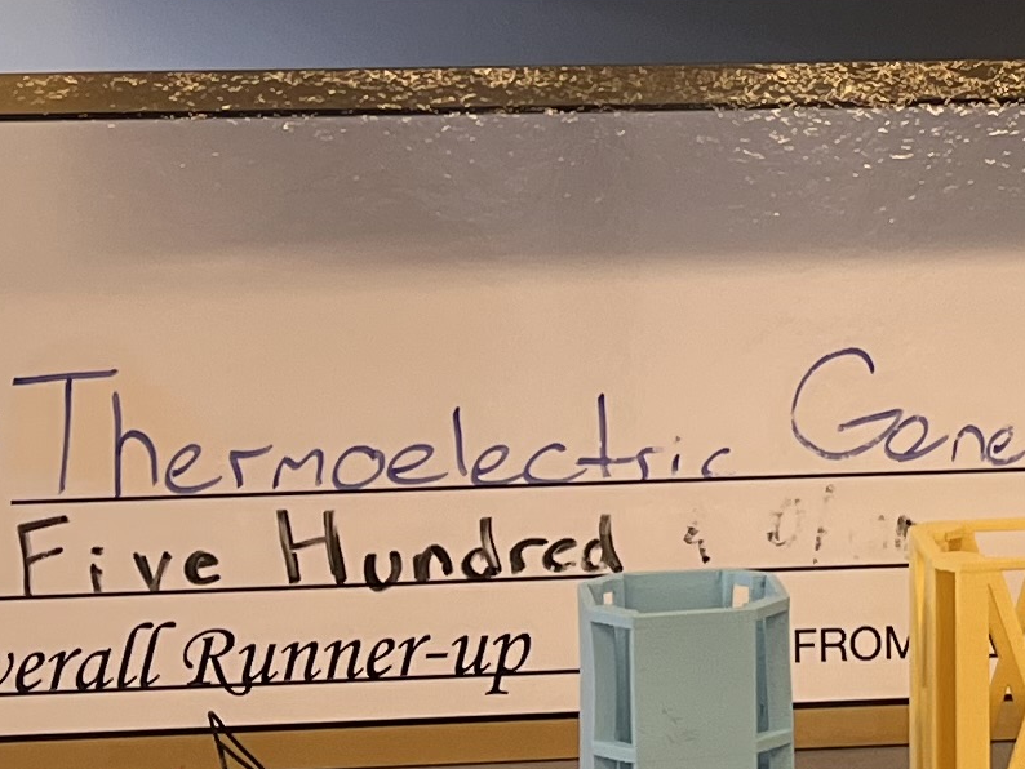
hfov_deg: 14.6
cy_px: 55
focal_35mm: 132
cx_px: 1141
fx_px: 3910
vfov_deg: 11.2
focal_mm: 5.1
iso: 125
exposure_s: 1/120
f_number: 1.6
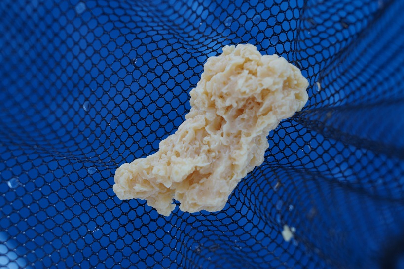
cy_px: 134
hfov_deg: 24.6
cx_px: 202
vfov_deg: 16.5
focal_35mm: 82
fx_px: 925
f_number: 5.6
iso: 160
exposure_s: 1/160
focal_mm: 55
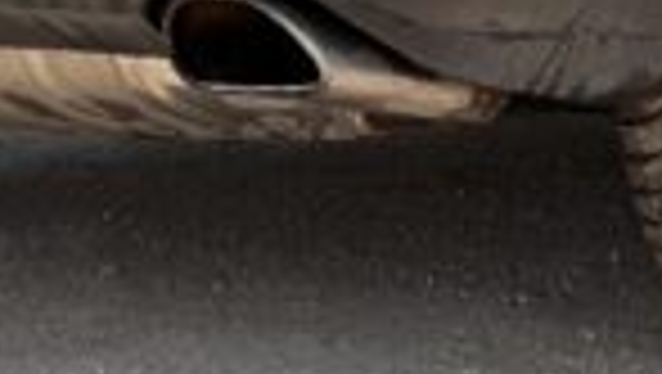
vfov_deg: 2.7
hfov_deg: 4.7
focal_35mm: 455
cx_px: 716
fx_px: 7994
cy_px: -550
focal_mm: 9
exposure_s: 1/236
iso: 25
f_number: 2.8
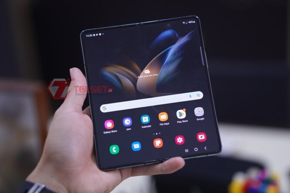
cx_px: 151
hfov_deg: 23.1
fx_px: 709
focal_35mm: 88
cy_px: 94
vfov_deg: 15.5
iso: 250
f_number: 1.6
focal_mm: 56
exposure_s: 1/100
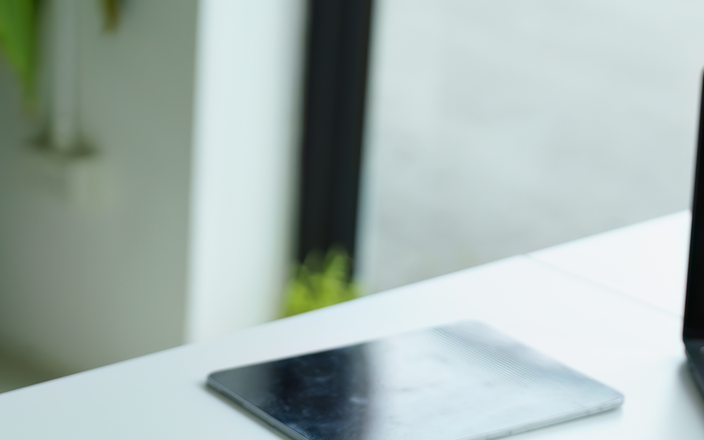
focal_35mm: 123
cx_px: 406
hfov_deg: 17.0
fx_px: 2360
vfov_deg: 10.4
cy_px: 561
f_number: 2
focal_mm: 50
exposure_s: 1/3200
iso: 640
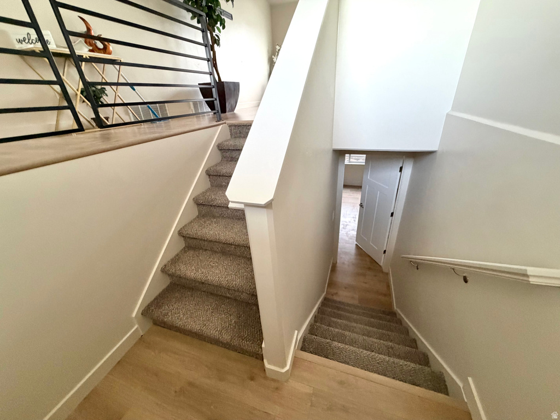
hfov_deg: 102.1
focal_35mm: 14
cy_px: 210
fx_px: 226
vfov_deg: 85.7
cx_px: 280
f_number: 2.2
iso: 500
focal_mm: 2.22
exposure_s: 1/60
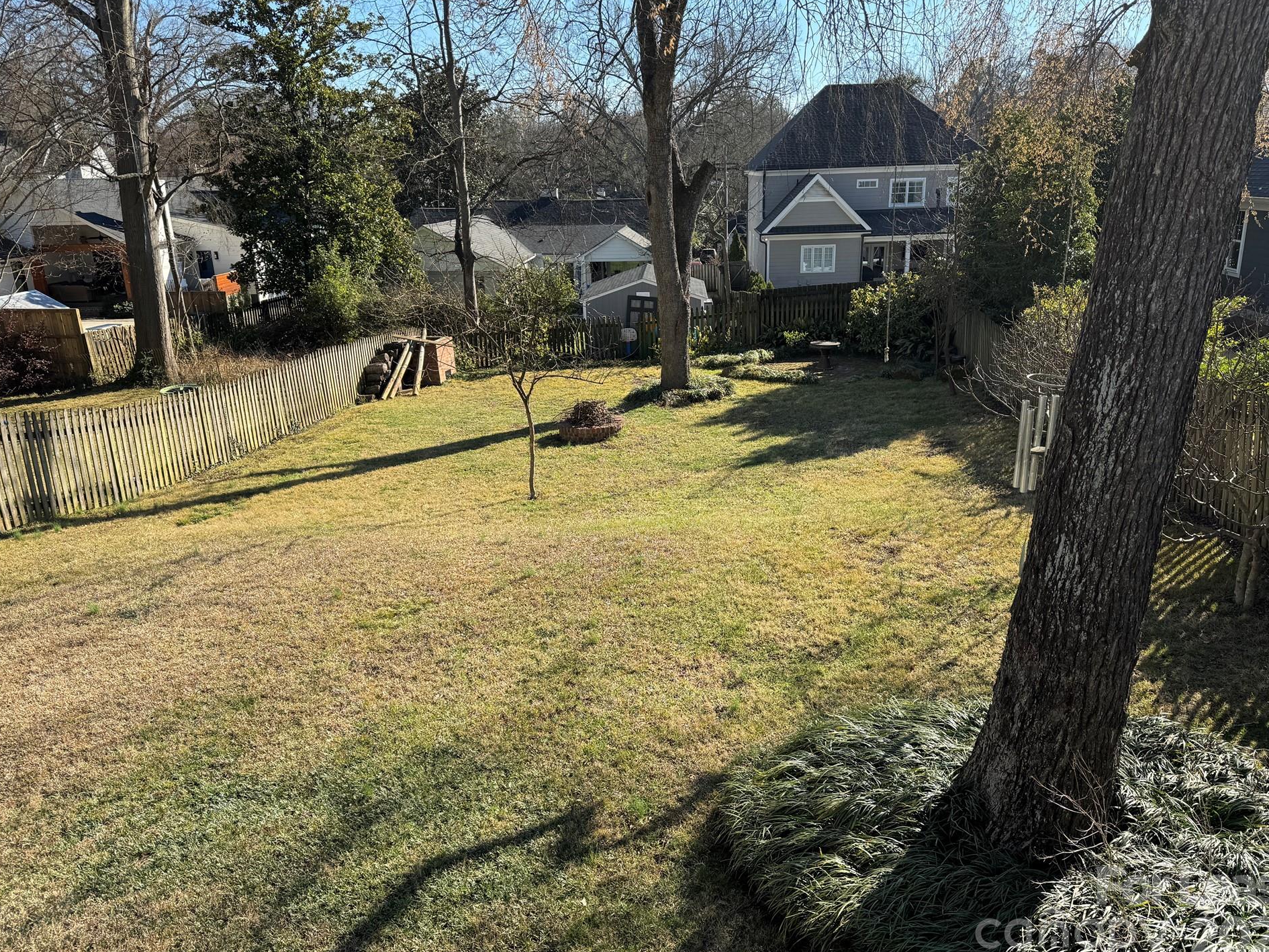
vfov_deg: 53.1
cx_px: 667
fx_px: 953
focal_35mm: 26
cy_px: 477
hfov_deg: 67.3
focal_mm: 6.86
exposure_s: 1/1818
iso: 80
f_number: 1.78
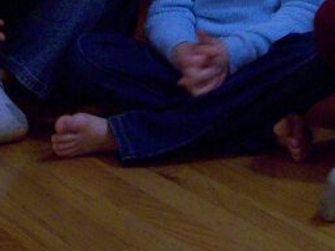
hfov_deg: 17.3
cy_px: -22
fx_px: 1093
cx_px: 262
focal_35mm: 113
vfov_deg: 12.9
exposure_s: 1/8
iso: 160
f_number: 3
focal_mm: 7.6
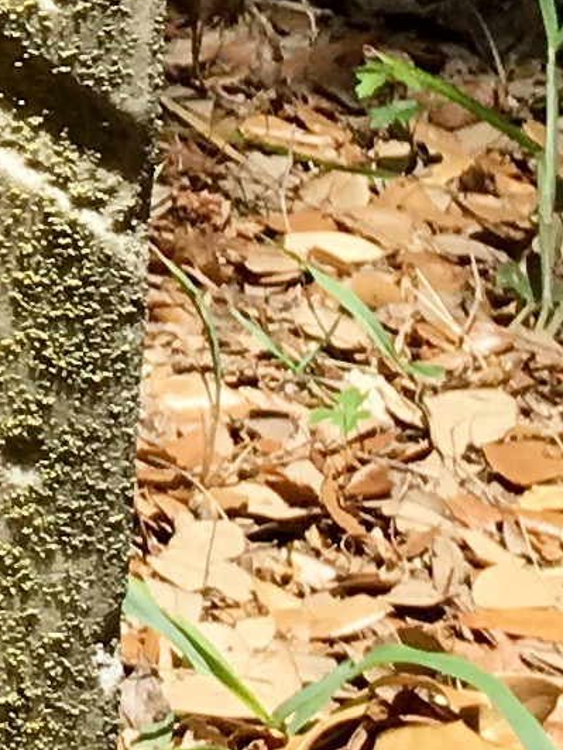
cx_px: -1229
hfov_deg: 6.1
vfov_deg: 8.6
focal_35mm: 220
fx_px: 4765
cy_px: -592
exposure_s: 1/1148
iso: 25
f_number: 2.2
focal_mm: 4.15
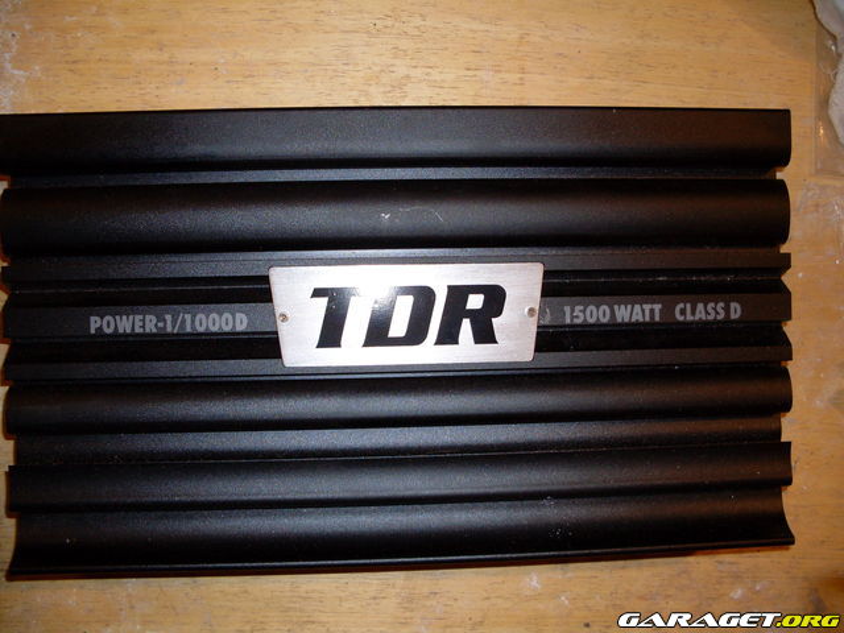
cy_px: 316
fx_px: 927
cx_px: 422
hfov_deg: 49.0
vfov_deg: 37.7
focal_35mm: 38
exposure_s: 1/45
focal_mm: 6.3
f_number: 2.8
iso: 100
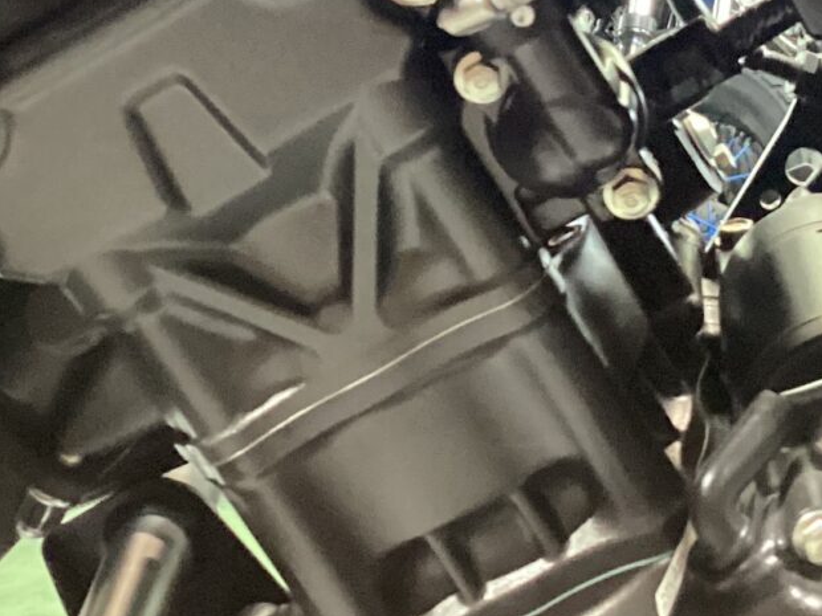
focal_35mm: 96
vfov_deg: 15.2
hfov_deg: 20.4
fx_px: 2280
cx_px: 508
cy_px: 29
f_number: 2.4
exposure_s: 1/30
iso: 640
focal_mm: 3.3
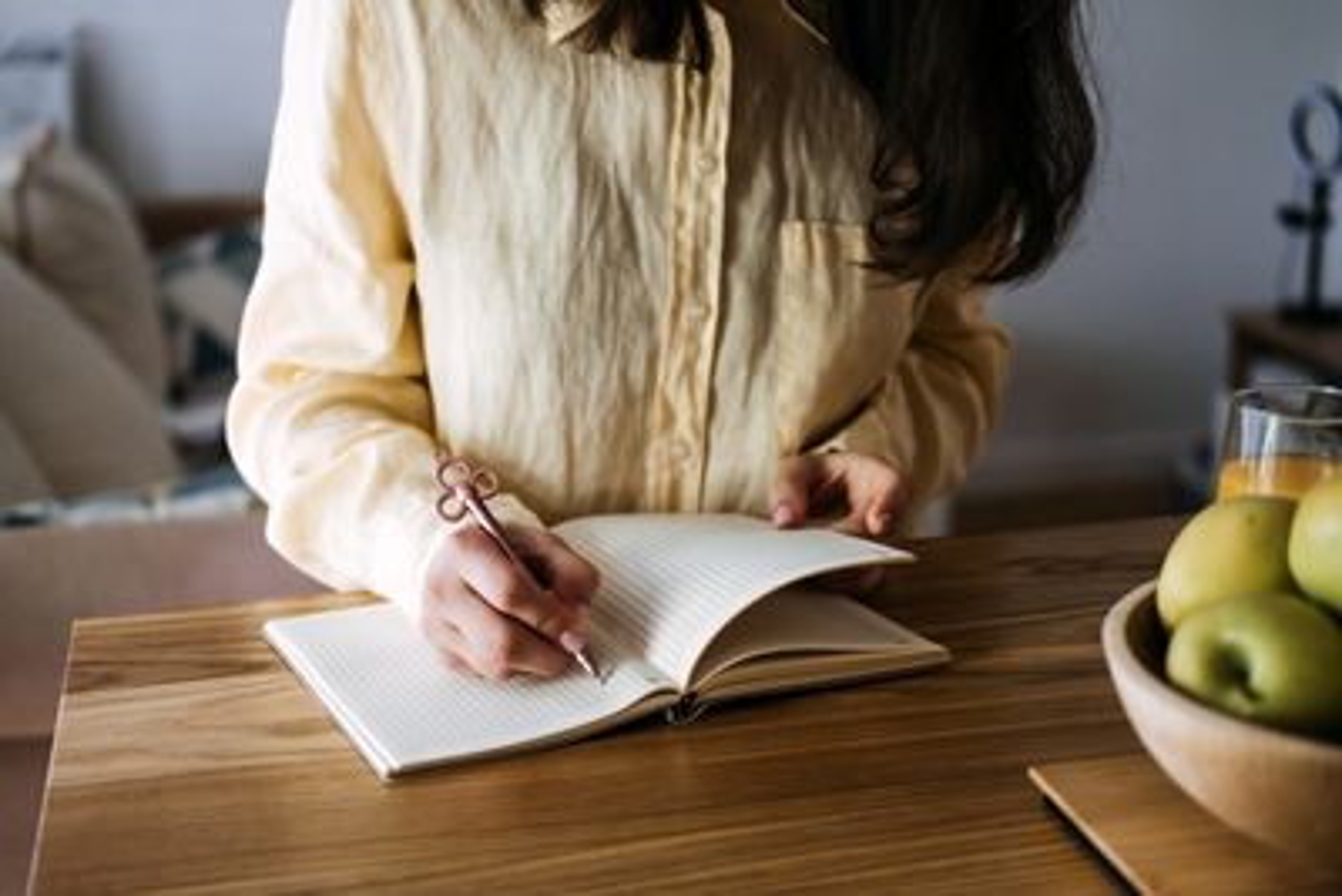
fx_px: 1976
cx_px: 671
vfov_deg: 25.5
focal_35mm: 53
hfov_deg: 37.5
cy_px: 448
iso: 400
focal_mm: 35
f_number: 2
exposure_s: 1/100
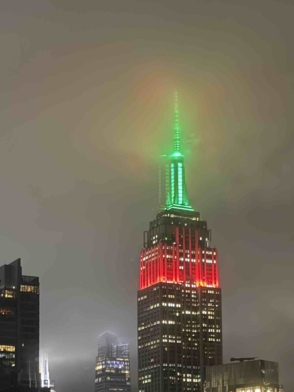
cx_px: 198
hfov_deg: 15.4
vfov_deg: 19.9
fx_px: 1087
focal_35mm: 96
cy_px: 378
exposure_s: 1/9
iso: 500
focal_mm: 6.76
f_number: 1.78
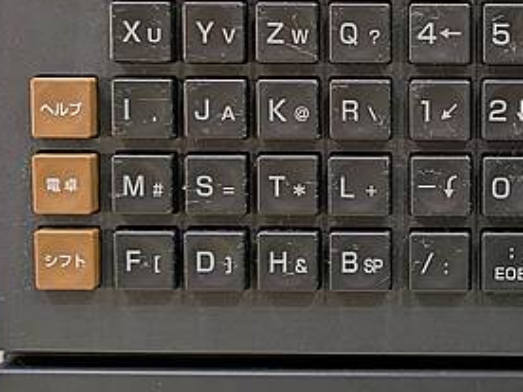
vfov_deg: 24.8
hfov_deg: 30.3
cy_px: 79
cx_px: 555
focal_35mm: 58
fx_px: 876
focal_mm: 5.43
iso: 105
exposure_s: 1/24
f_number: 1.89
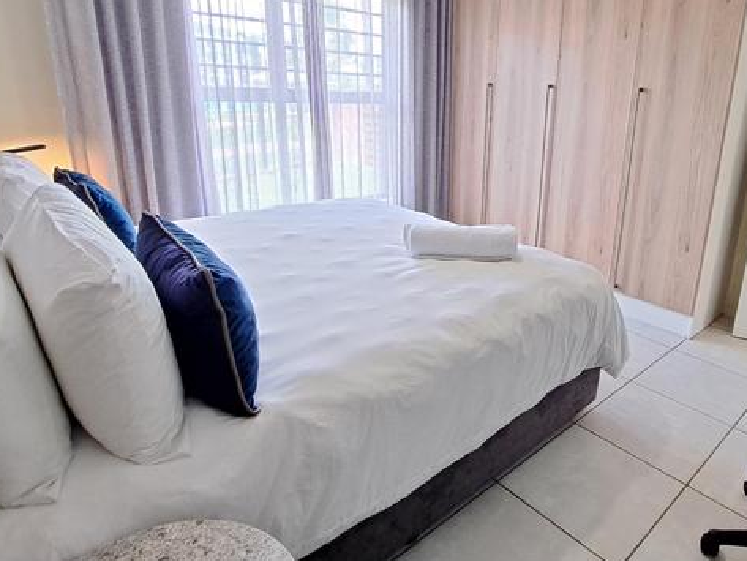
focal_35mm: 22
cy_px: 243
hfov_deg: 74.4
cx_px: 486
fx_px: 475
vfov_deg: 60.9
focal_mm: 1.74
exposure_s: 1/33
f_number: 2.2
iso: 200
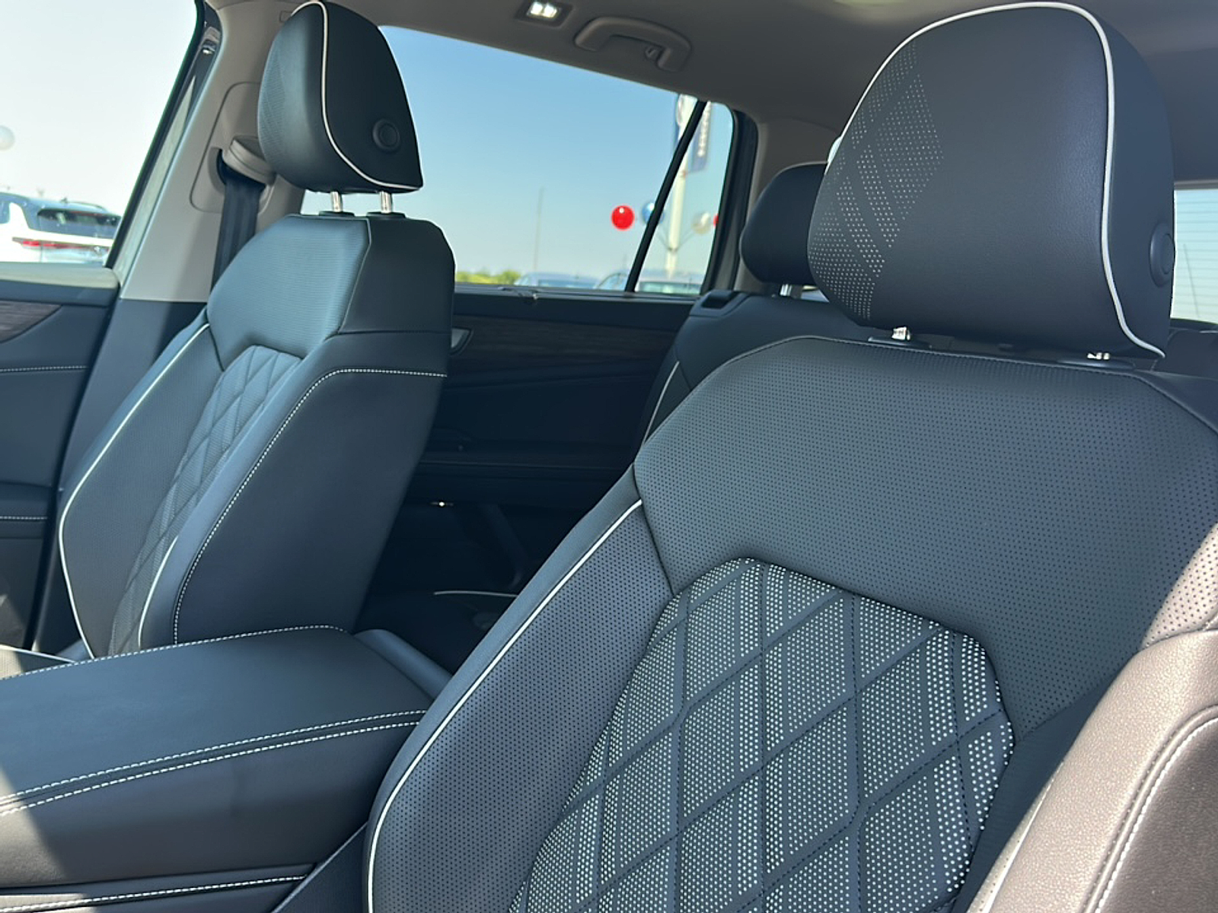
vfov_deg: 54.9
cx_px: 609
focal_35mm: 25
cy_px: 456
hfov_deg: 69.4
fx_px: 880
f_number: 1.78
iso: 80
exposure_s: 1/319
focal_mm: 6.86
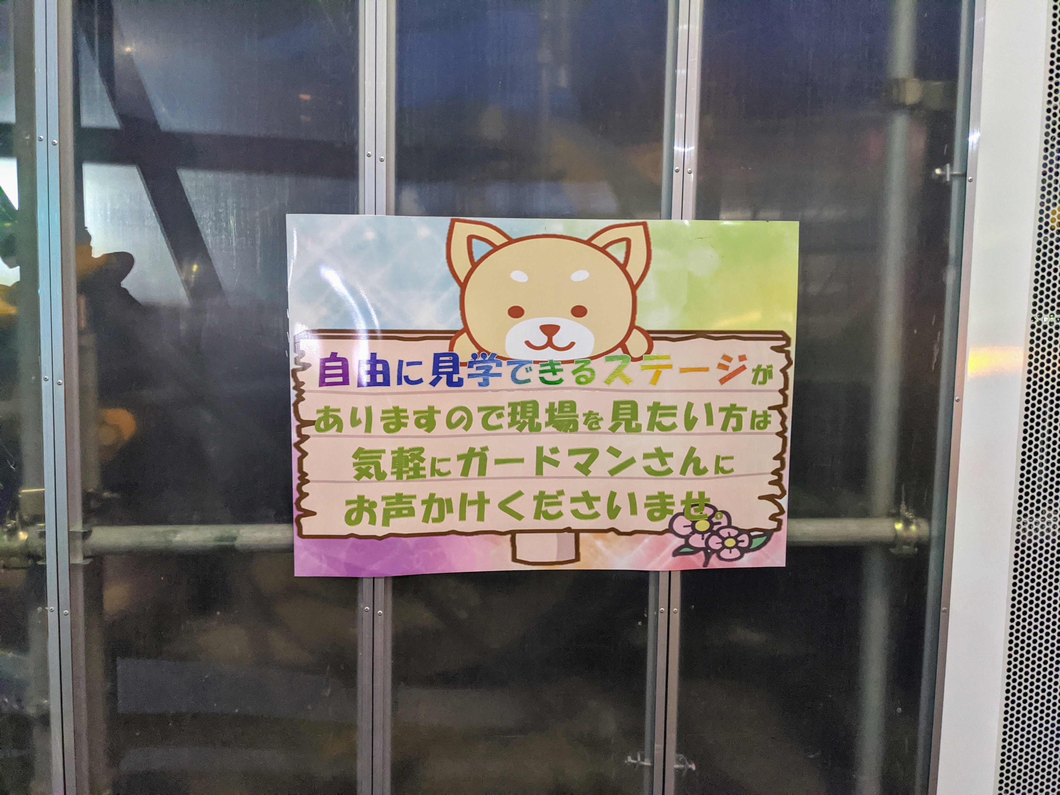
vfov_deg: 51.4
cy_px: 398
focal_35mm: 27
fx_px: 827
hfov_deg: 65.3
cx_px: 530
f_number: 1.73
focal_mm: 4.38
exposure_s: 1/25
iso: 1186
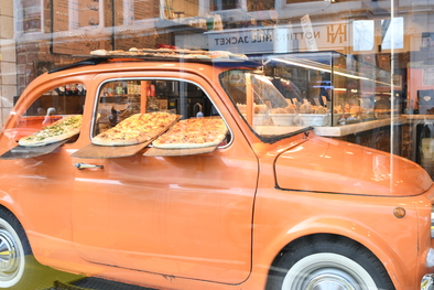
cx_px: 220
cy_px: 148
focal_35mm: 42
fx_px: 506
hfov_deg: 46.4
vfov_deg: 31.9
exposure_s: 1/60
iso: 250
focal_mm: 24
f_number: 5.6
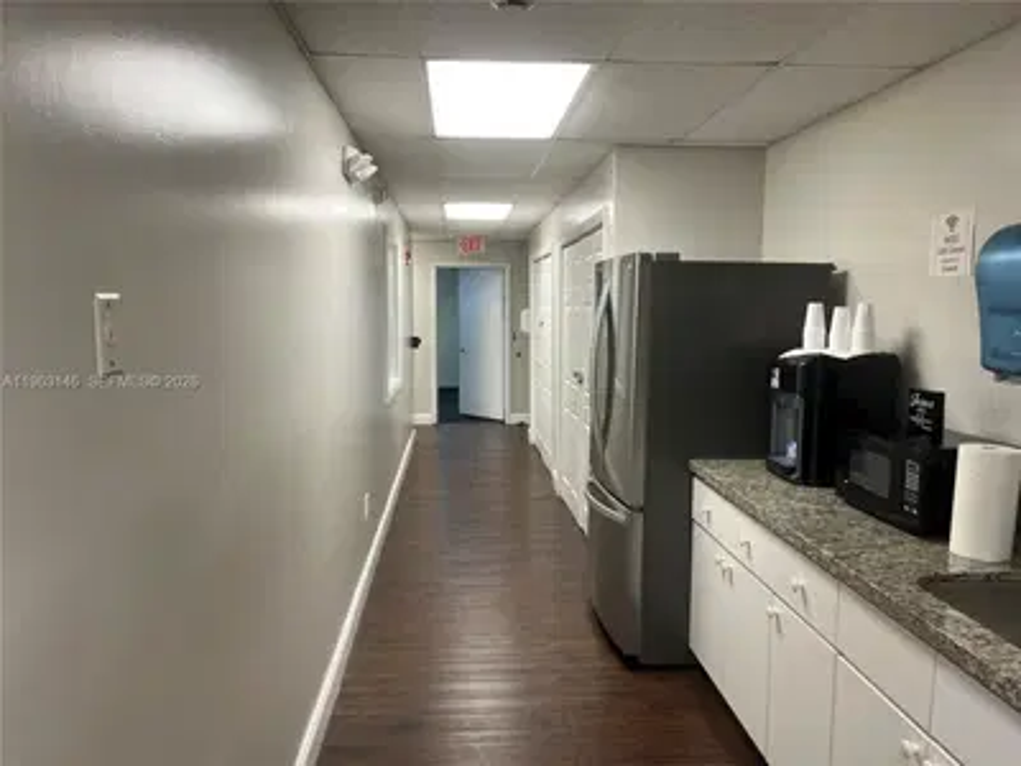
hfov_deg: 67.3
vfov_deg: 53.1
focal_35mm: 26
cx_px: 510
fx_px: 767
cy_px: 383
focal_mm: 5.1
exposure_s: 1/60
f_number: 1.6
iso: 64
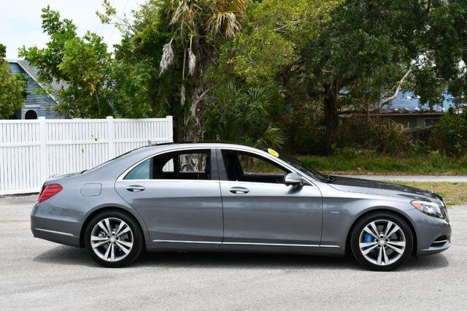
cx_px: 234
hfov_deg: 38.2
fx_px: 674
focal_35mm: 52
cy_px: 156
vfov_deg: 26.0
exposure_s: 1/250
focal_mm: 35
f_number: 8
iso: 125
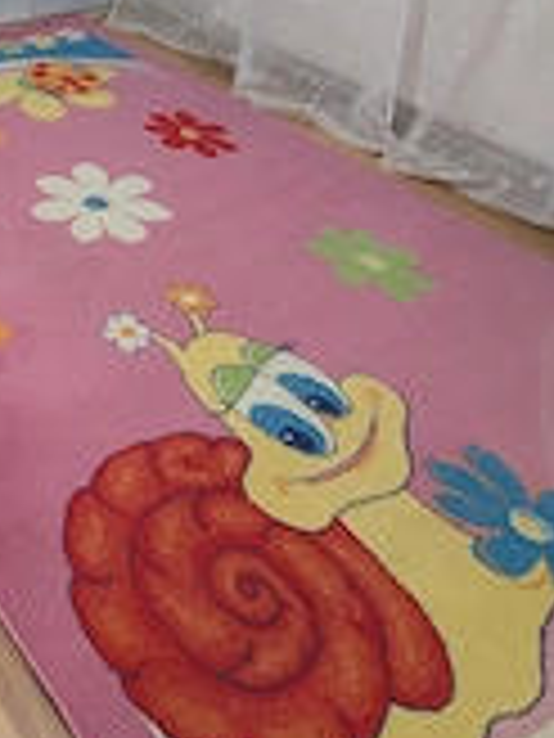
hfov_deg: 30.9
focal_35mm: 39
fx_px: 832
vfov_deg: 40.9
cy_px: -22
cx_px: -117
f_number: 2.2
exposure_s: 1/25
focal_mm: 2.35
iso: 498
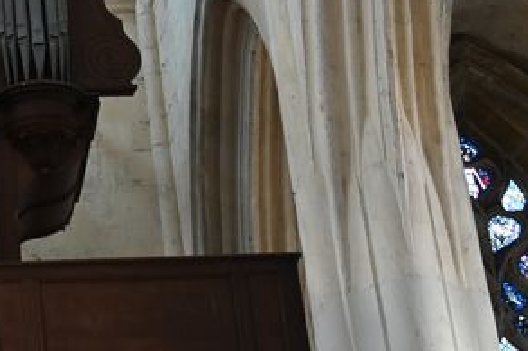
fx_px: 2052
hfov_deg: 13.9
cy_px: -229
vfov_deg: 9.4
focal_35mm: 140
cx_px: -231
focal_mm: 39
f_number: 5
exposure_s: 1/40
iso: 1000
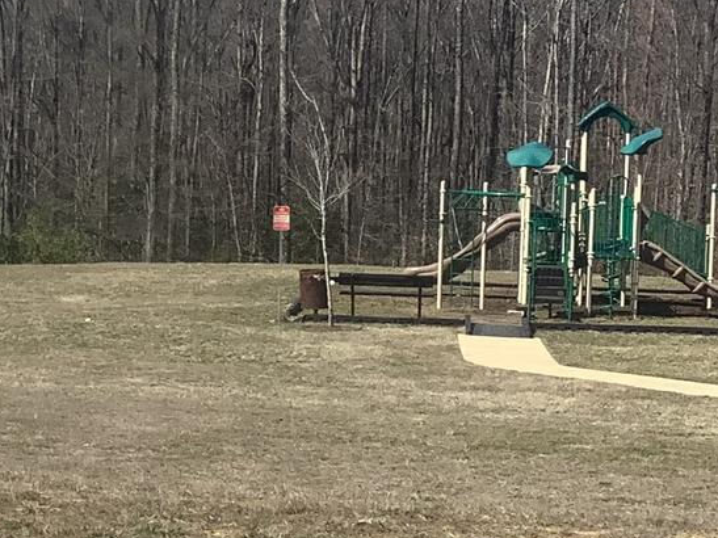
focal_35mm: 116
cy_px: 303
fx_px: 2406
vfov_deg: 12.8
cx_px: 75
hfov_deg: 16.8
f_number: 2.4
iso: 25
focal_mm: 3.3
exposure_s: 1/1508
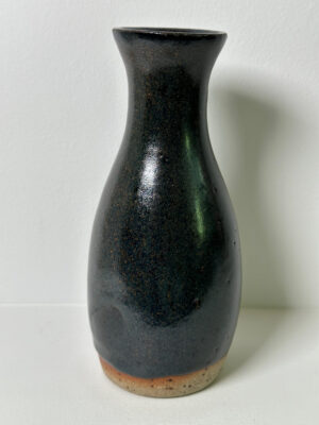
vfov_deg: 39.7
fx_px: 590
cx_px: 160
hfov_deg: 30.3
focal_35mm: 48
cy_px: 212
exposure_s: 1/101
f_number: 1.78
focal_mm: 6.86
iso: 80
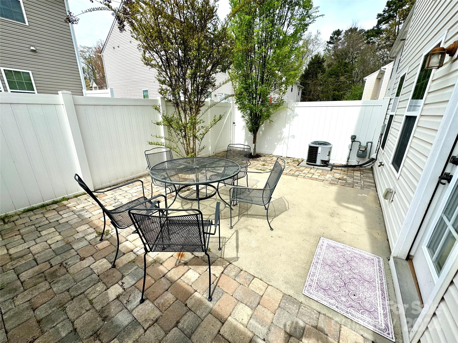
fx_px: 185
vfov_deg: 85.7
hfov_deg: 102.1
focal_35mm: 14
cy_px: 172
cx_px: 229
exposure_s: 1/1927
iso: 50
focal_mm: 2.22
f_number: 2.2
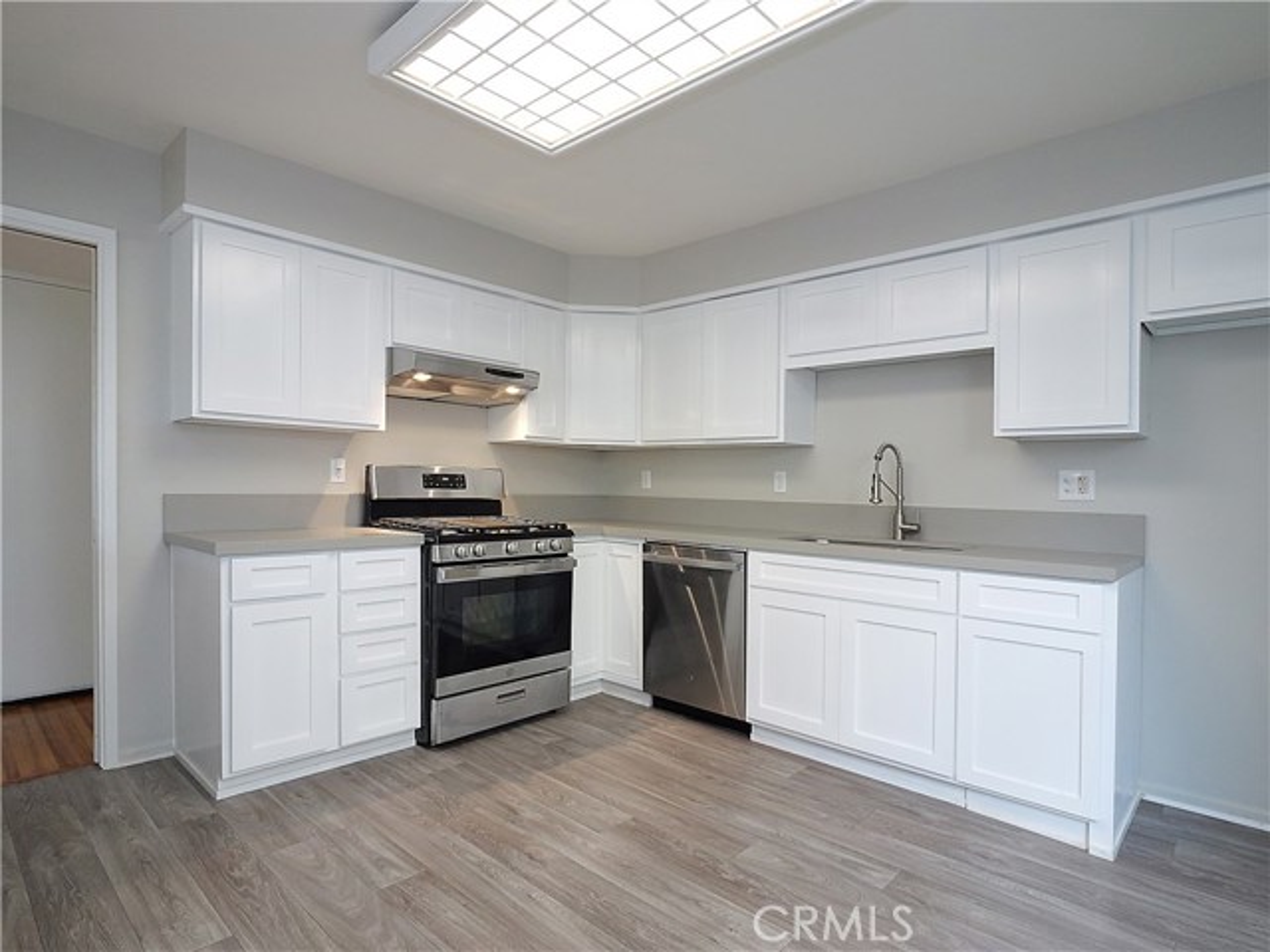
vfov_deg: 71.6
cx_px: 635
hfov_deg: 87.8
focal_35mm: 18
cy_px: 476
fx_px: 660
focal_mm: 9
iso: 2500
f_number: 8
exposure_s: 1/80
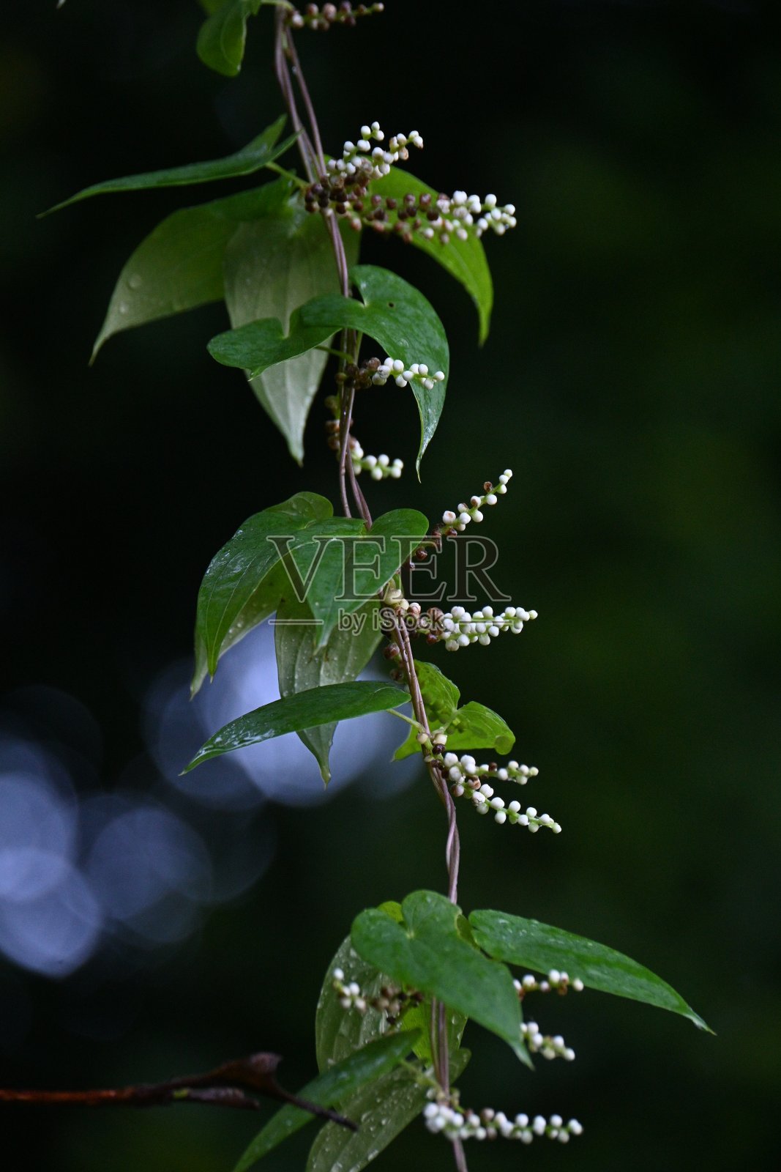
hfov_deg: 5.1
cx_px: 390
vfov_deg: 7.6
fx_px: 8784
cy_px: 586
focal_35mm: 270
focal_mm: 180
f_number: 6.3
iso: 1000
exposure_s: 1/250
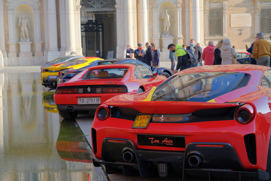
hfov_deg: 33.9
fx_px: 444
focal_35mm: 59
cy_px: 88
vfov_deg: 23.0
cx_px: 137
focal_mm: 37.6
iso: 640
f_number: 5.6
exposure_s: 1/280
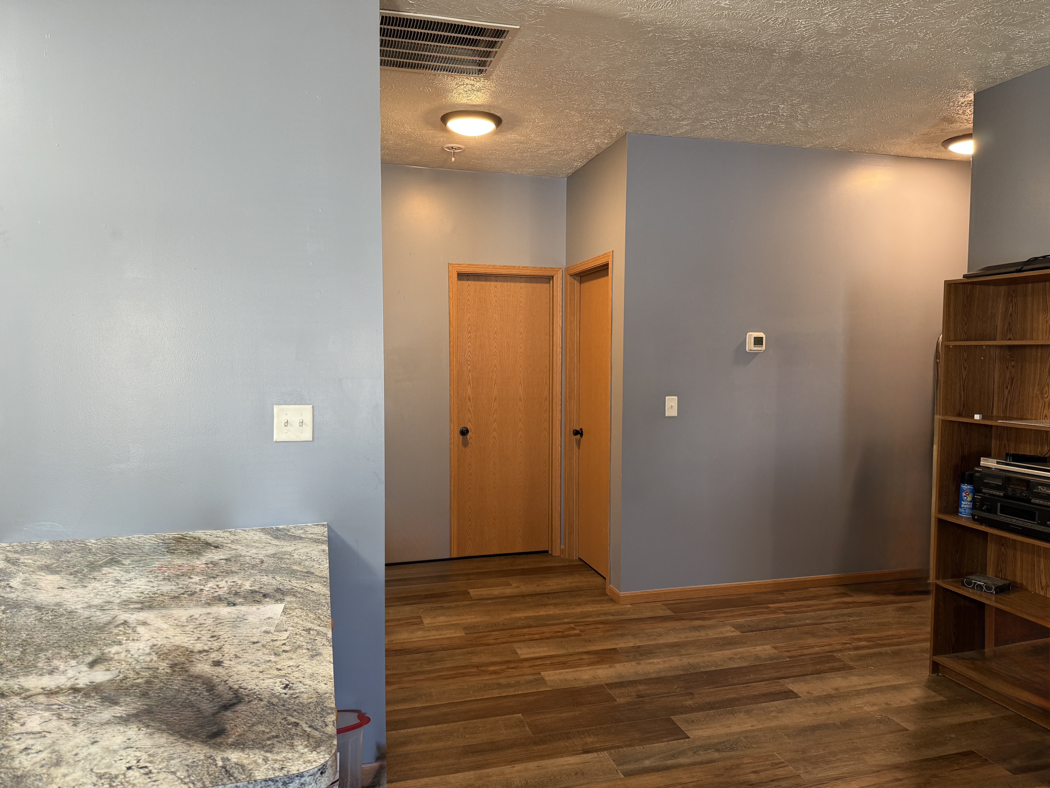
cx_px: 525
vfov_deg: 56.8
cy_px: 394
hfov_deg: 71.6
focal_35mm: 24
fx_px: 728
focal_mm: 6.76
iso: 200
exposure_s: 1/60
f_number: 1.78
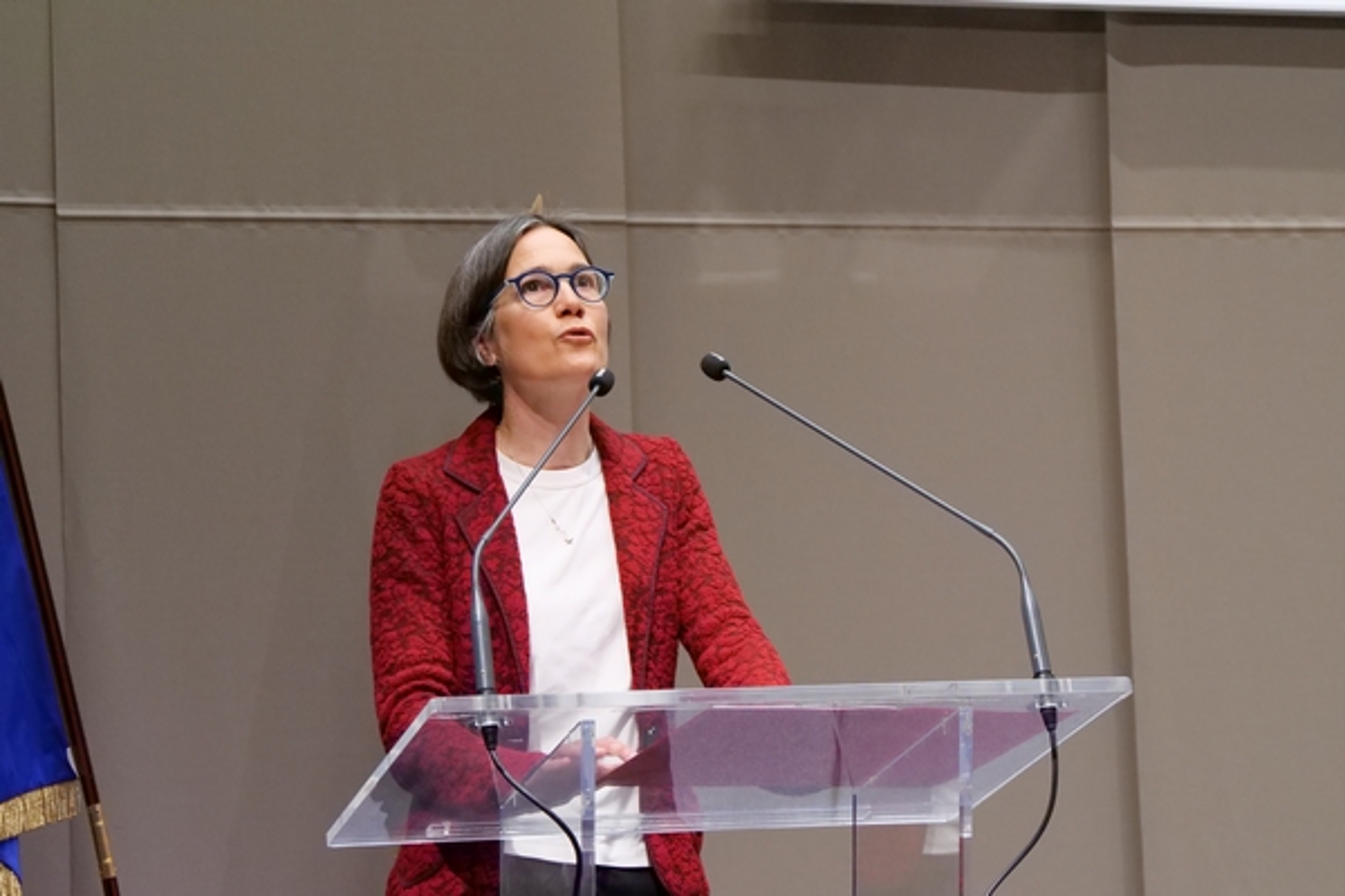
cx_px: 672
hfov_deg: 21.5
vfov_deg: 14.4
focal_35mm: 95
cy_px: 448
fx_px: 3549
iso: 3200
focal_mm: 46
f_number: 5.6
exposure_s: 1/50
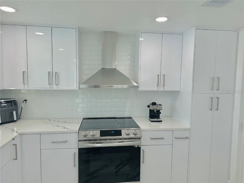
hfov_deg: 71.6
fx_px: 169
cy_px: 92
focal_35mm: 24
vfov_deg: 56.8
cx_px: 122
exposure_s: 1/153
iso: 64
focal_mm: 6.86
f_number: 1.78
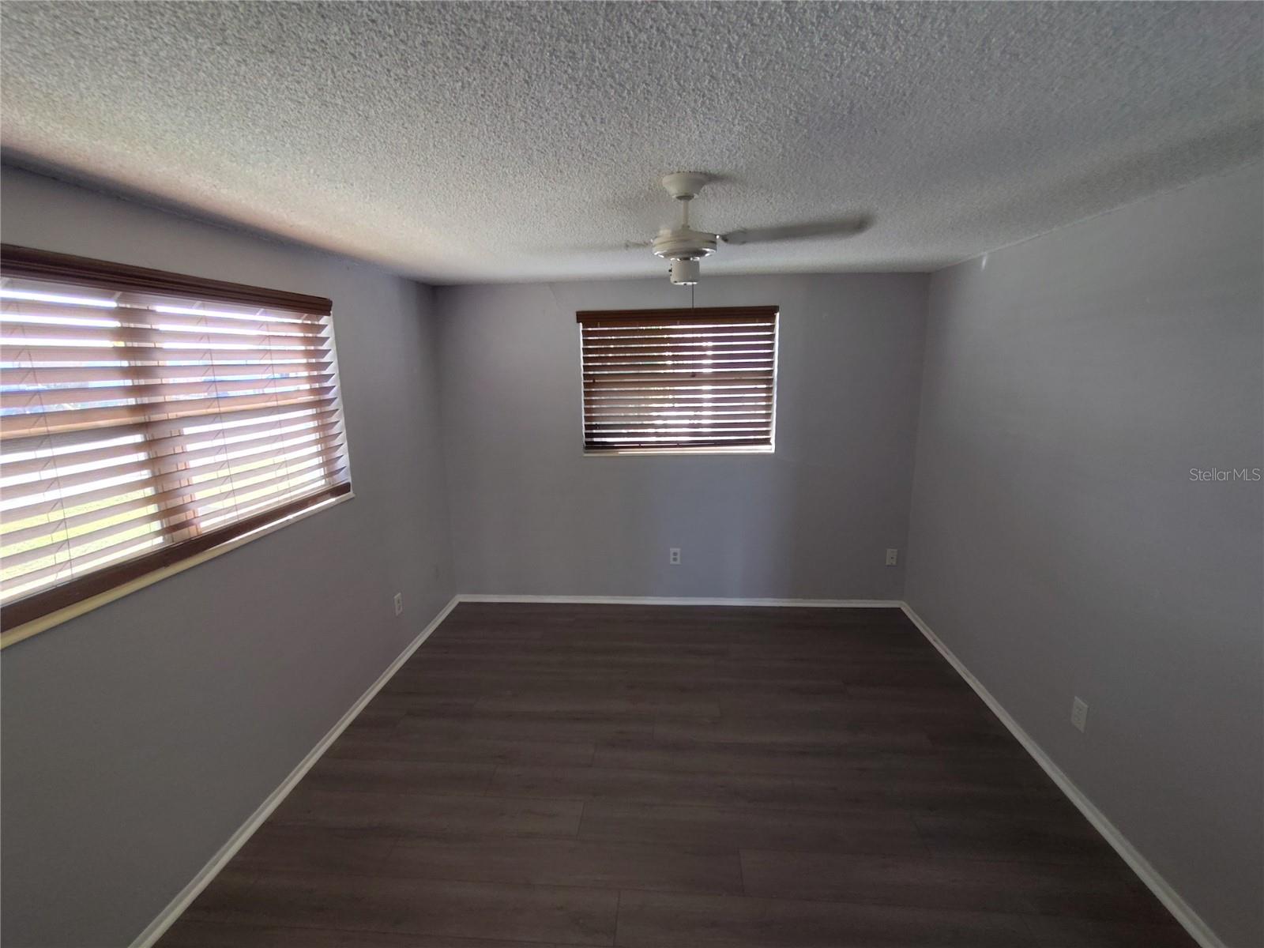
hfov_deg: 94.5
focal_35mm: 16
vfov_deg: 78.1
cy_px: 474
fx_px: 584
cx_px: 632
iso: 281
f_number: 2.2
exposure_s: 1/40
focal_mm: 1.66
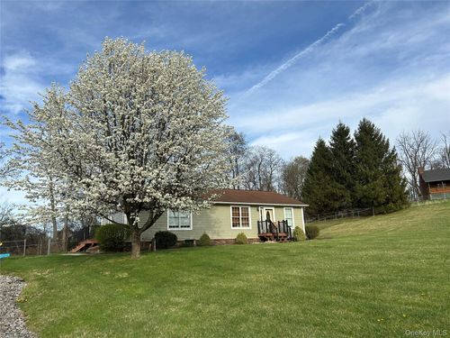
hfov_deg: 67.3
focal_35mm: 26
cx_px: 225
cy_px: 169
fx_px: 338
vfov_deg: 53.1
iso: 50
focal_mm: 5.7
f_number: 1.5
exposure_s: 1/2994
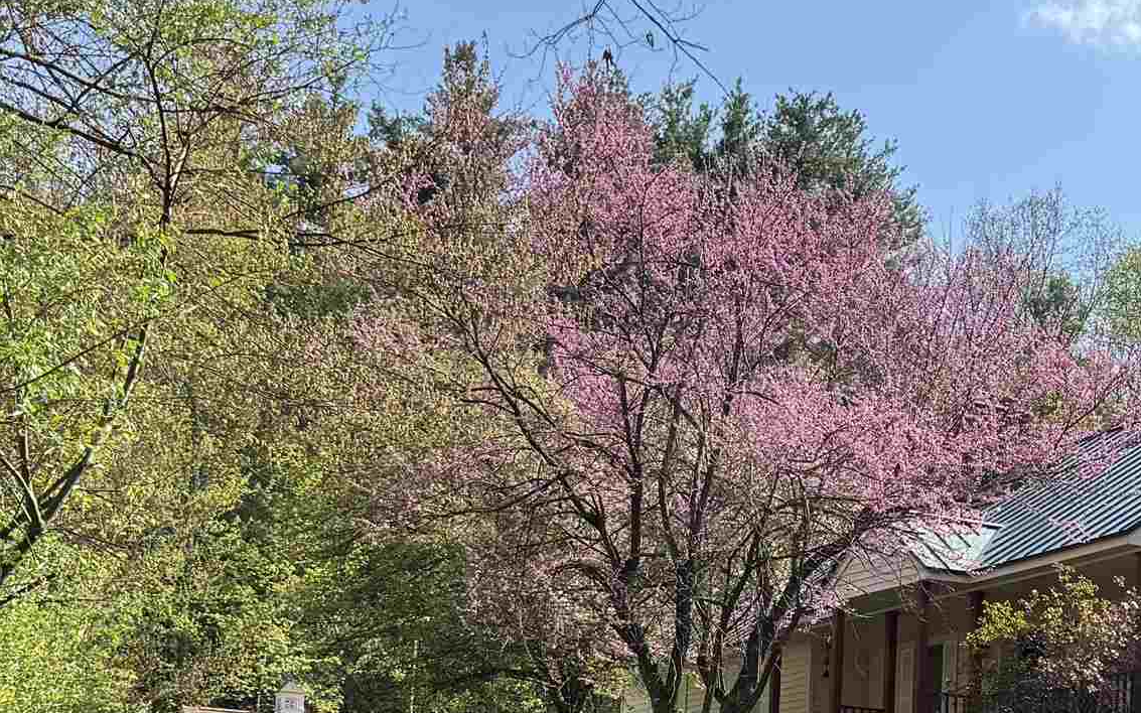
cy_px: 737
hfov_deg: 29.4
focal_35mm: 69
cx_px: 837
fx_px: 2146
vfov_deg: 18.3
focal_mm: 6.76
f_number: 1.78
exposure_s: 1/2252
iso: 80
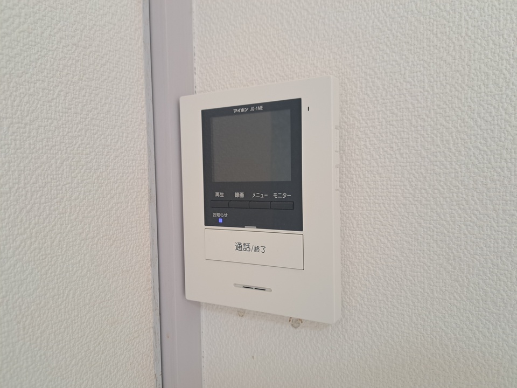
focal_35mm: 24
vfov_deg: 56.8
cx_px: 258
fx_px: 358
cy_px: 194
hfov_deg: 71.6
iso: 80
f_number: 1.8
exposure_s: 1/50
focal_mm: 5.23
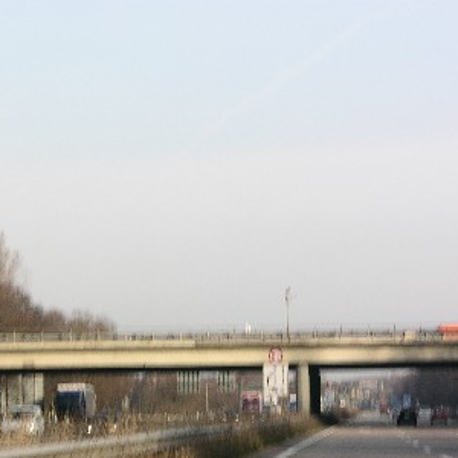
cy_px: 325
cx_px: 309
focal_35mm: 225
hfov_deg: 7.8
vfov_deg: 7.8
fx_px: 3368
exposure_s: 1/136
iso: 50
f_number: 5.4
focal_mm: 31.9
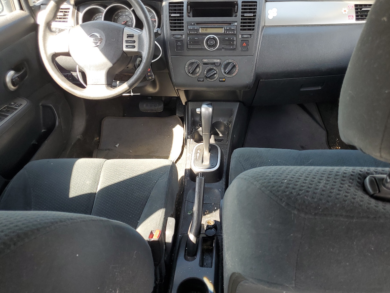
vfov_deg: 48.2
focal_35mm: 29
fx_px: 327
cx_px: 209
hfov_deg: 61.6
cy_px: 139
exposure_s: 1/189
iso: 50
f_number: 1.5
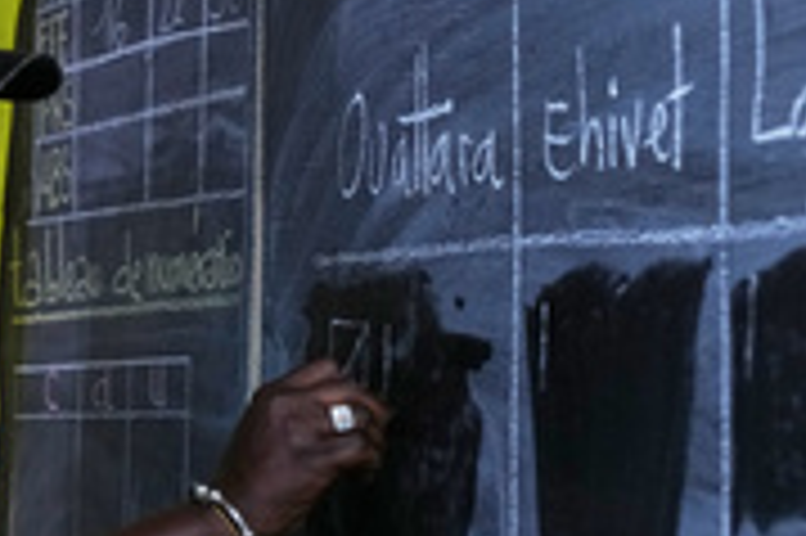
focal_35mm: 160
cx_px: 410
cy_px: 516
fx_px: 3579
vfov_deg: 8.5
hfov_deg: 12.8
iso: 2000
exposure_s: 1/100
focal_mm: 56
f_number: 2.8
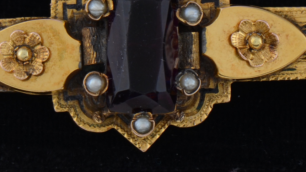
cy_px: 10
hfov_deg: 5.7
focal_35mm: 381
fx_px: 3095
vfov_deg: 3.2
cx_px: 113
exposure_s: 1/80
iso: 400
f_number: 14
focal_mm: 85
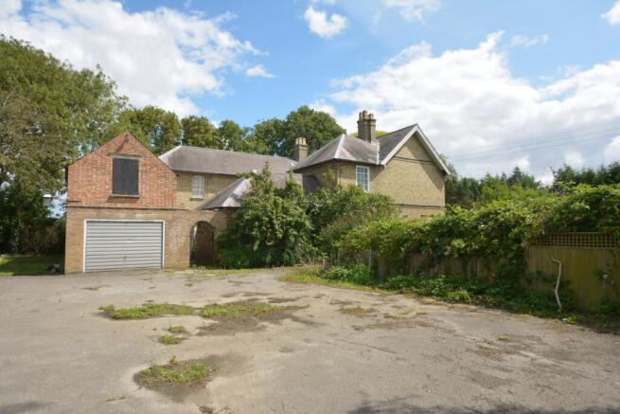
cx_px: 310
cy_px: 207
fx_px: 362
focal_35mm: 21
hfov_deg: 81.2
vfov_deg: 59.5
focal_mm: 14
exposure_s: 1/200
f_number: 9
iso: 100
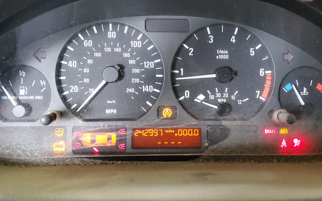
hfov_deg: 58.1
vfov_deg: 38.0
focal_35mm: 33
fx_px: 290
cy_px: 72
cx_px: 157
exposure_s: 1/60.2
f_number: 1.5
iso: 340
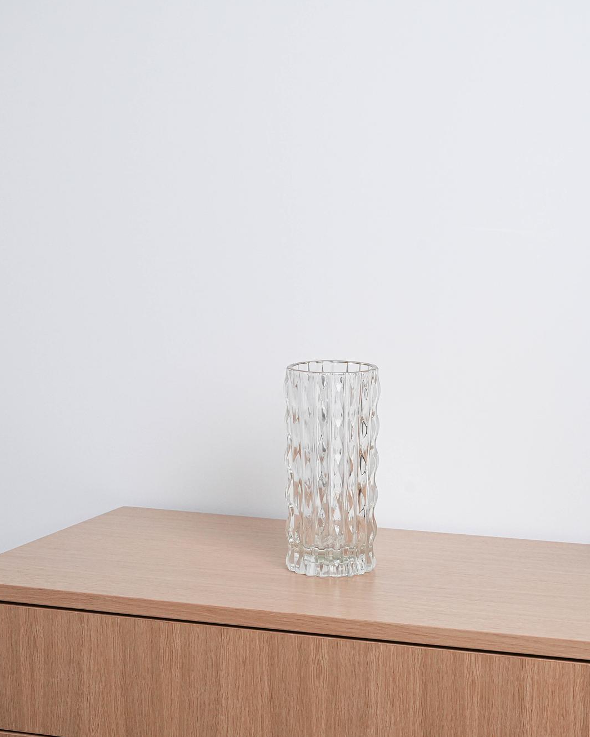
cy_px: 367
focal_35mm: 99
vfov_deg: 19.4
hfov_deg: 15.5
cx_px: 346
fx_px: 2160
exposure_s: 1/80
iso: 2500
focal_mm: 70
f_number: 9
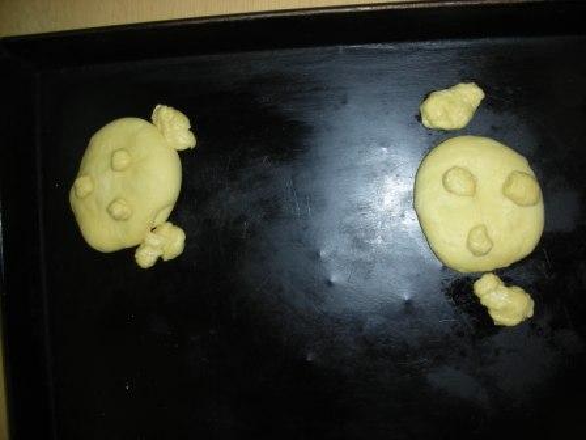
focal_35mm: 35
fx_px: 593
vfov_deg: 40.7
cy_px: 220
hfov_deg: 52.6
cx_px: 293
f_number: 3
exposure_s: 1/60.1
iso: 50
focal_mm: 5.8
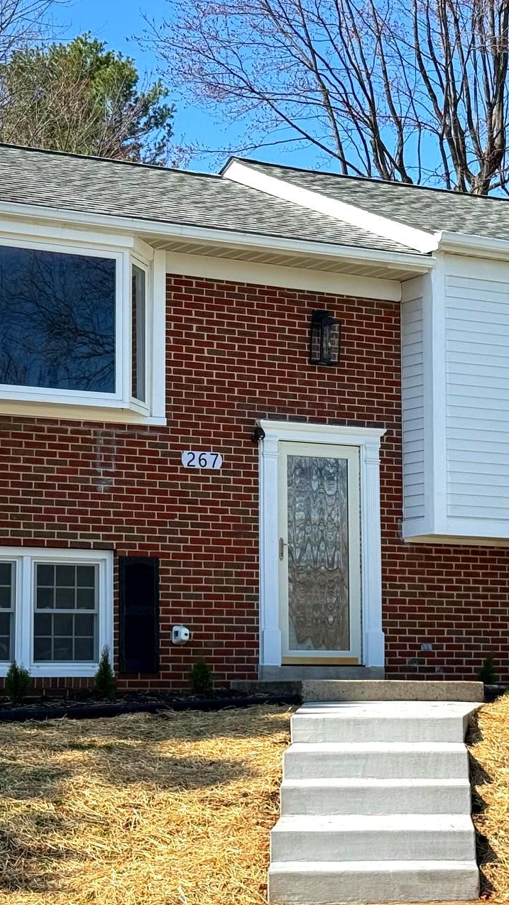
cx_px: 299
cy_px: 449
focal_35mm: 84
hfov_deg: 14.4
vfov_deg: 25.3
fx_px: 2016
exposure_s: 1/2959
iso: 64
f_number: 1.78
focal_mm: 6.76
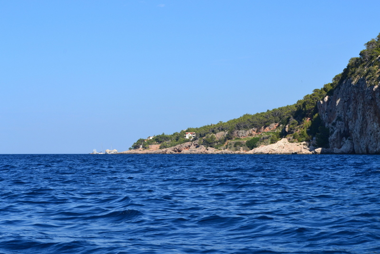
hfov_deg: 24.6
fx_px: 871
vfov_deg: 16.6
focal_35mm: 82
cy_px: 127
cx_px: 190
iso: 400
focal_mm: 55
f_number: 11
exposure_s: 1/400
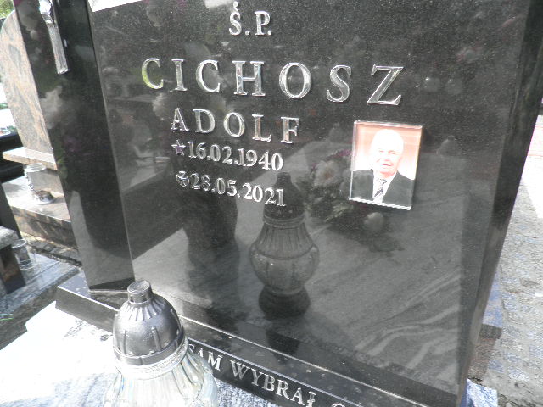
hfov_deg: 71.6
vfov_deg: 56.8
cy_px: 204
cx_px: 272
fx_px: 376
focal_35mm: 24
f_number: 3.3
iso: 64
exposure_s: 1/125
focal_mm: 4.3
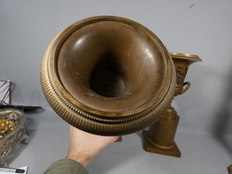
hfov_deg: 81.7
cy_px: 87
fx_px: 134
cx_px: 116
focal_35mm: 20
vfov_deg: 66.0
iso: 80
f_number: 2.8
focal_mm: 3.6
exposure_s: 1/80
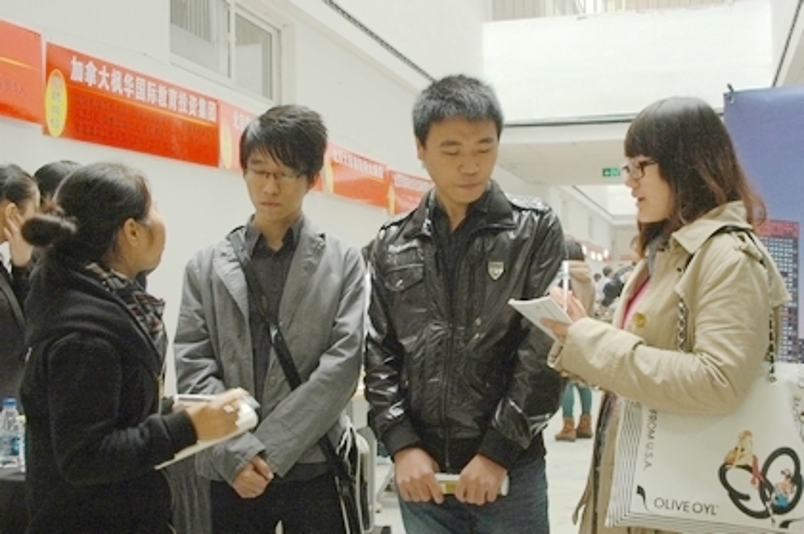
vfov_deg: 31.8
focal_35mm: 42
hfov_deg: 46.4
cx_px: 402
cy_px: 267
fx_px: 937
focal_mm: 28
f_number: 5
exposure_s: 1/25
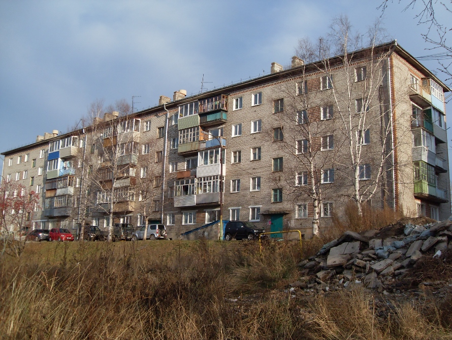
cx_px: 226
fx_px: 483
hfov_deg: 50.1
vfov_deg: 38.7
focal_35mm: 37
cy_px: 170
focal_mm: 6.3
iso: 80
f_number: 7
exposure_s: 1/250
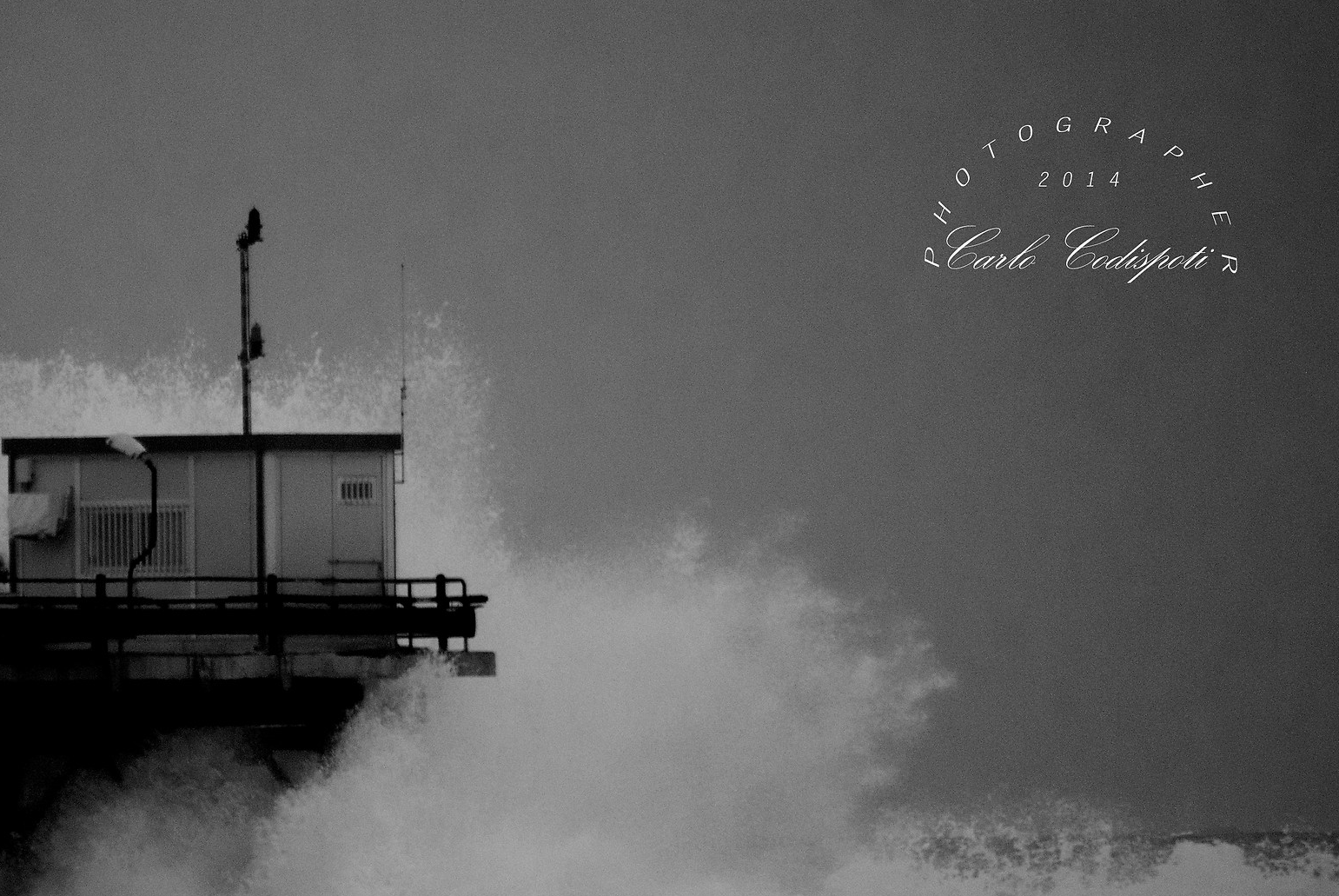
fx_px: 26100
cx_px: 317
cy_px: 688
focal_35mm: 701
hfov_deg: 2.9
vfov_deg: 2.0
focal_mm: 300
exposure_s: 1/160
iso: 400
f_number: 5.6
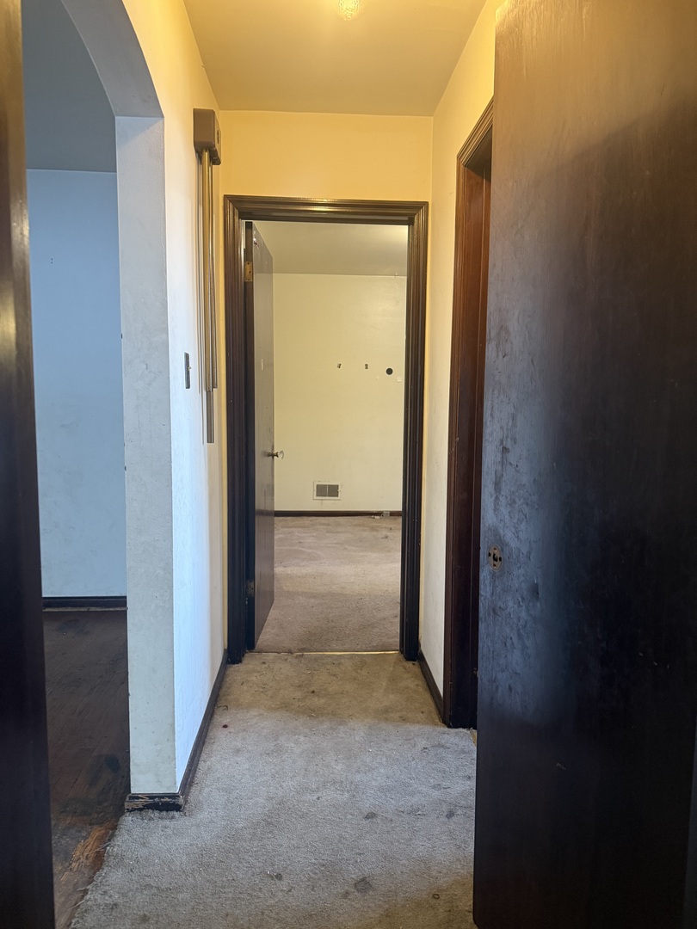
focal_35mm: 24
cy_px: 464
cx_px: 348
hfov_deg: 56.8
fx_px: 644
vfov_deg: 71.6
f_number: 1.78
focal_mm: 6.76
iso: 320
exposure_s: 1/60
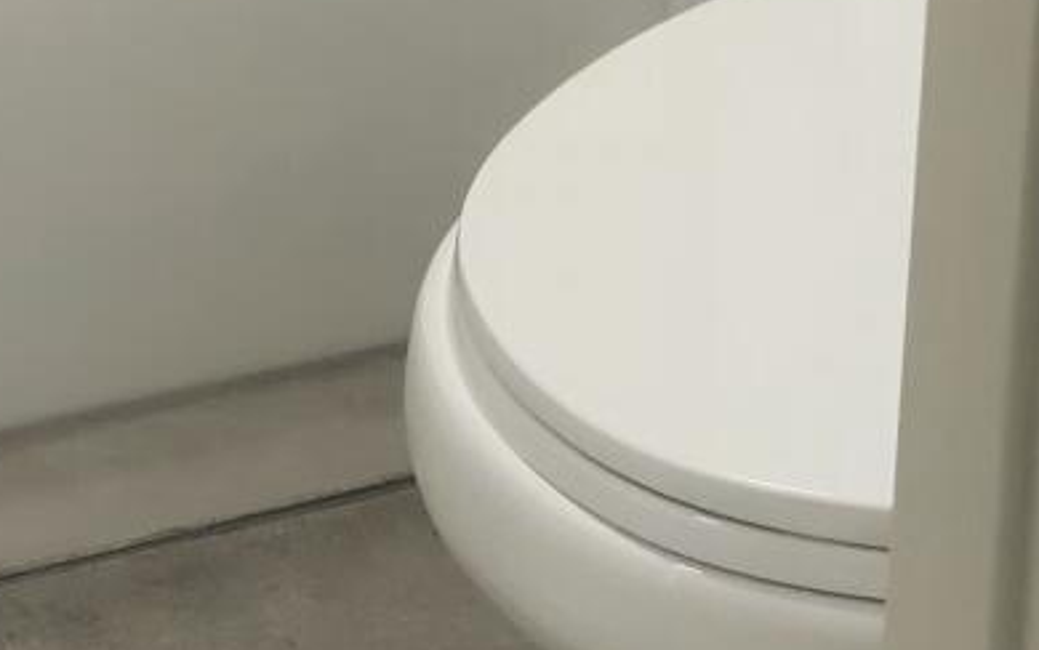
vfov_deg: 8.5
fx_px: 3541
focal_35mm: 125
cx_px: 40
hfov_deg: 16.4
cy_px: -1383
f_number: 1.8
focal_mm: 5.4
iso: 100
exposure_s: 1/120
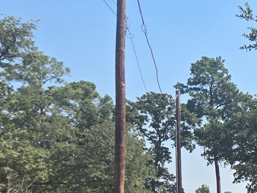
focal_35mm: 85
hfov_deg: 20.0
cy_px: 222
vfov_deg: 16.7
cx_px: 379
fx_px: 631
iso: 25
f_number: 1.8
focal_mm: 5.4
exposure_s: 1/1111
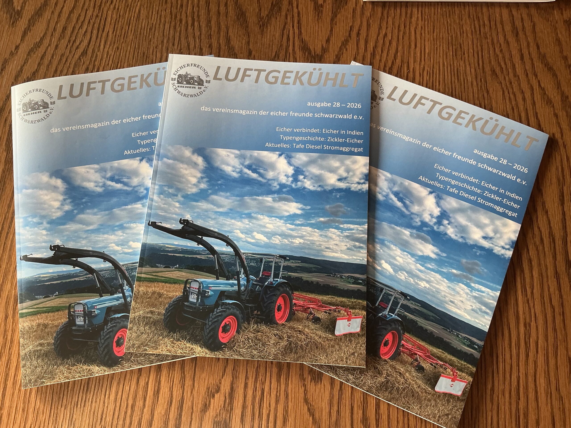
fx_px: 462
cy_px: 214
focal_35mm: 28
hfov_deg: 63.4
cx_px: 286
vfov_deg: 49.7
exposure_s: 1/68
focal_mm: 3
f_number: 1.8
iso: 64
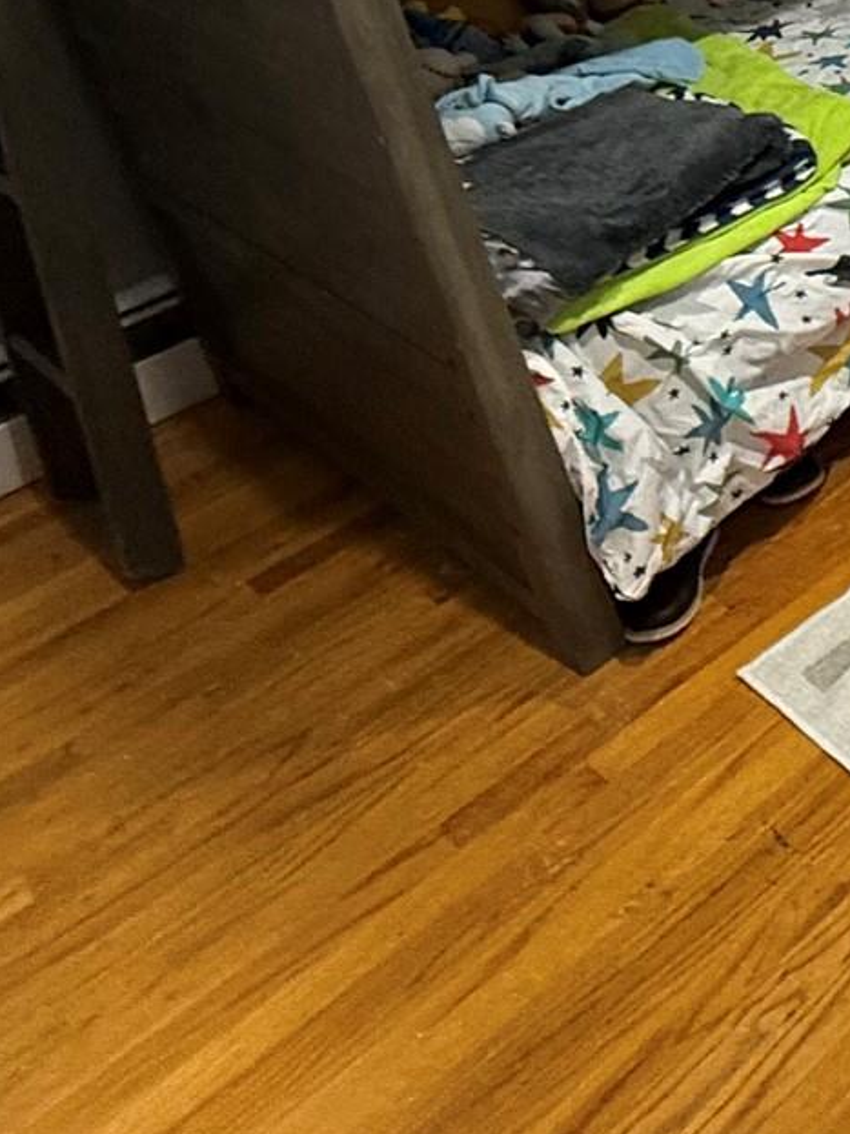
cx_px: 1332
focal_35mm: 46
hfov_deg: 23.7
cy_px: -38
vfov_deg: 36.4
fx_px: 1507
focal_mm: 2.22
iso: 400
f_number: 2.2
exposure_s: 1/60
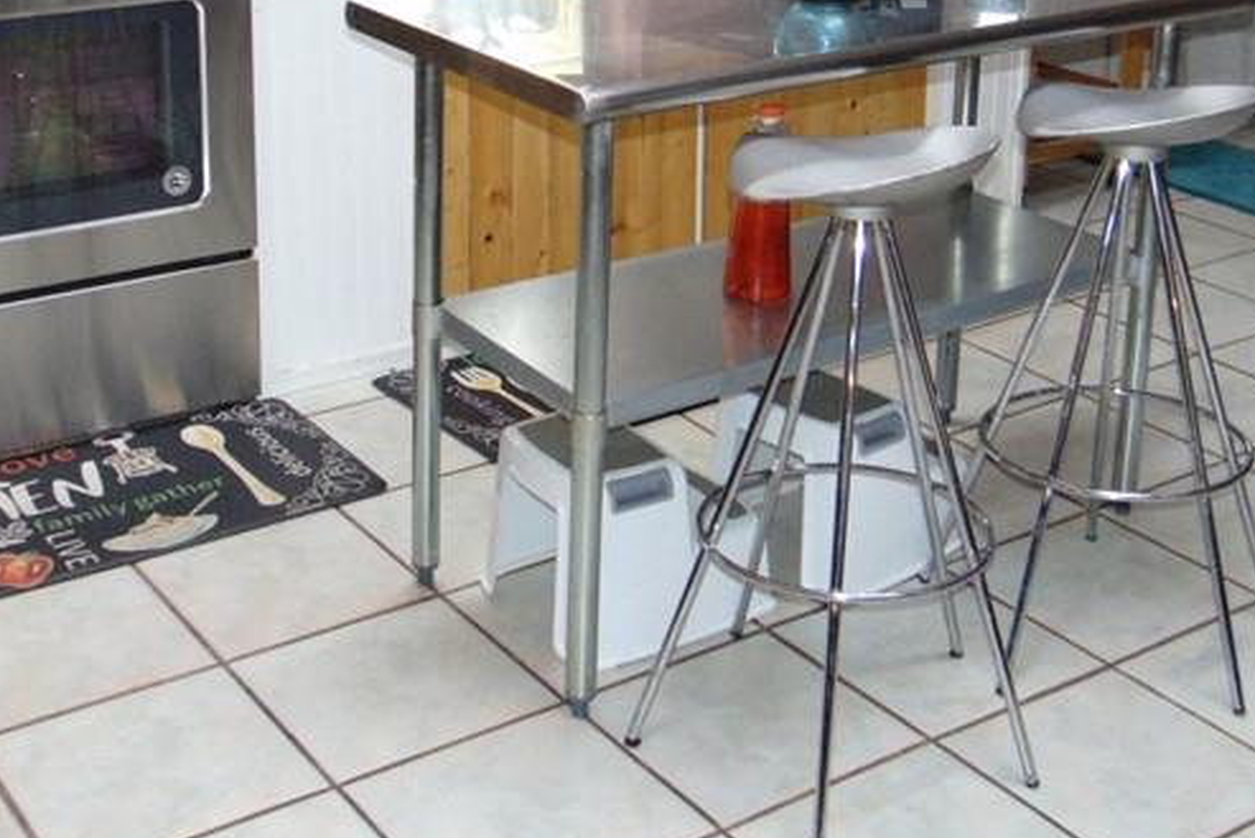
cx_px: 642
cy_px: 13
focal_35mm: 54
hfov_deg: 36.9
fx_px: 1883
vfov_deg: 24.0
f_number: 3
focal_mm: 4.5
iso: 200
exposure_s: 1/30
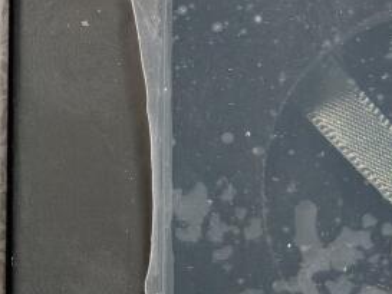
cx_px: -7
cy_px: 166
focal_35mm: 308
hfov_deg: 6.4
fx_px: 3489
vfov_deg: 4.8
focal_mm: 9
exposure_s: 1/43.3
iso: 1000
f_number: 2
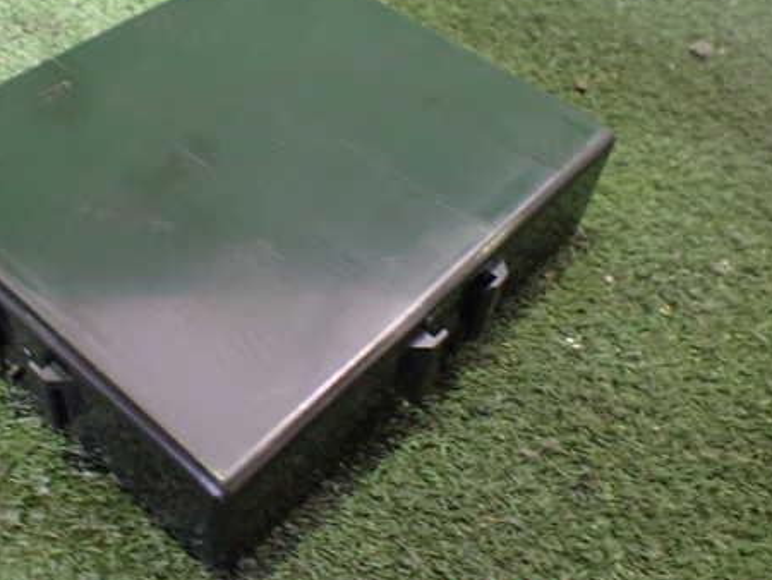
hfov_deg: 46.4
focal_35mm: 40
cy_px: 251
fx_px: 893
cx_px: 292
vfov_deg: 35.9
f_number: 2.3
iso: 800
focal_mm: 5.4
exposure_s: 1/30
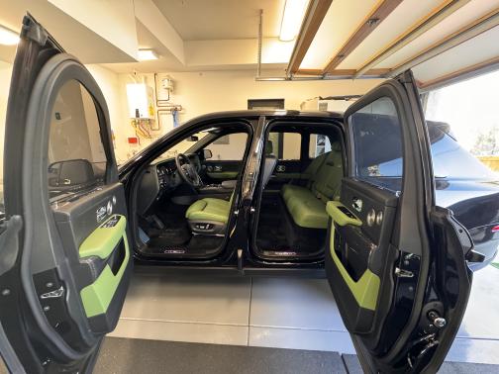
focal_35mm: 14
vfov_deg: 85.7
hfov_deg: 102.1
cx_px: 250
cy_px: 187
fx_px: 202
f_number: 2.2
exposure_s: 1/60
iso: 1000
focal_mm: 2.22
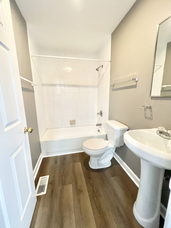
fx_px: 86
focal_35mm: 13
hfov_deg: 89.9
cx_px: 86
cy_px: 114
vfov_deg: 106.2
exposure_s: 1/60
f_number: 1.8
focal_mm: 1.57
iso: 400
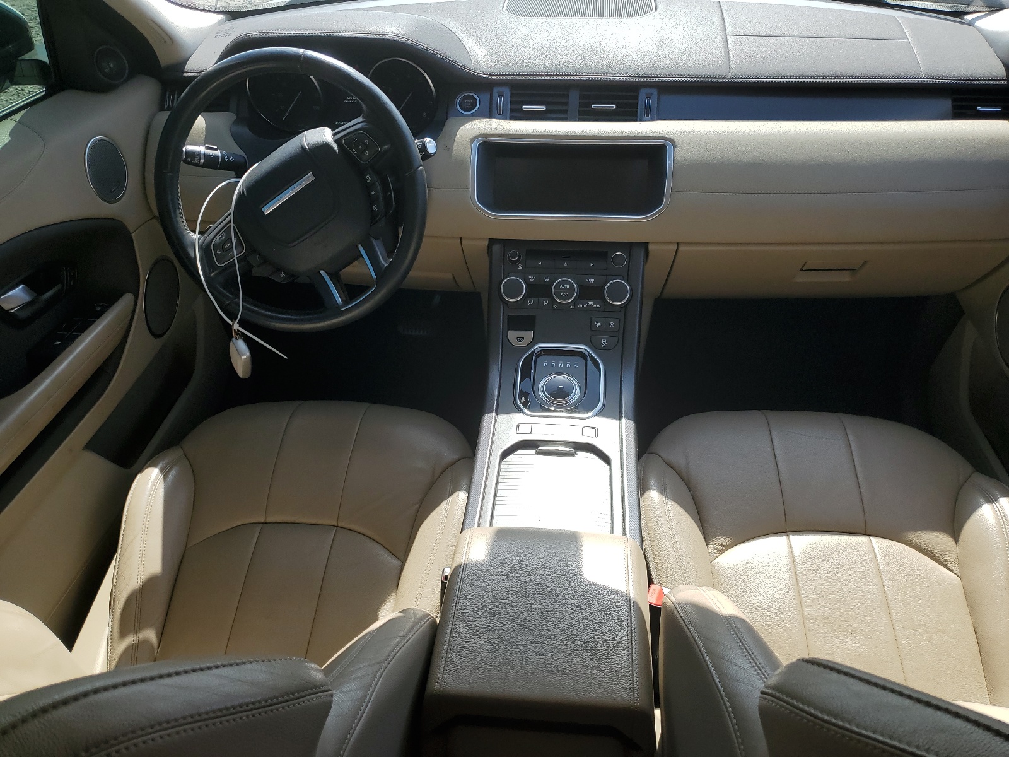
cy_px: 378
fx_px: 758
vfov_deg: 53.1
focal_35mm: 26
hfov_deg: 67.3
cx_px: 504
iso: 50
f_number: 1.5
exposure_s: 1/1111
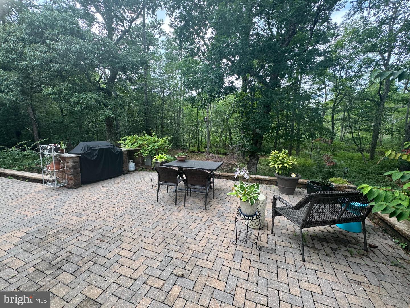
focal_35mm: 14
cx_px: 205
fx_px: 166
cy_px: 154
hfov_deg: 102.1
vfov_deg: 85.7
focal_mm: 2.22
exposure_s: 1/135
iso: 40
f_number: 2.2
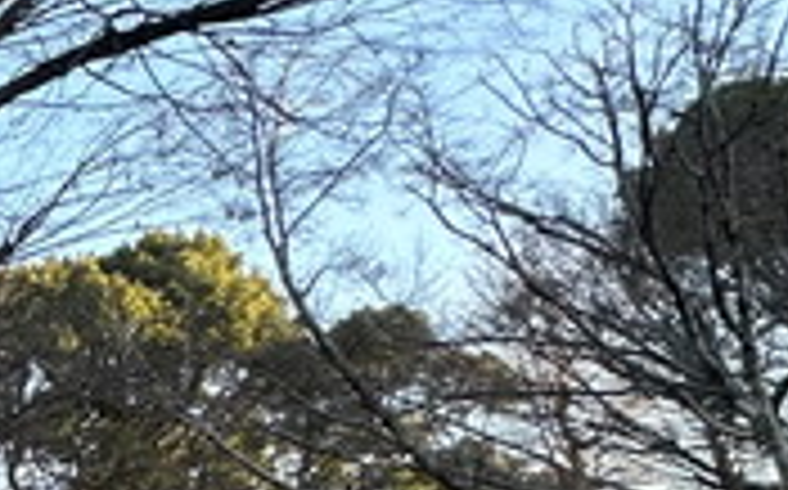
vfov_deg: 18.3
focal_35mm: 68
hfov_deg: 17.8
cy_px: 557
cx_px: -874
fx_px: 1459
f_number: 2.2
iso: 40
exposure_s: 1/329
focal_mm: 2.22
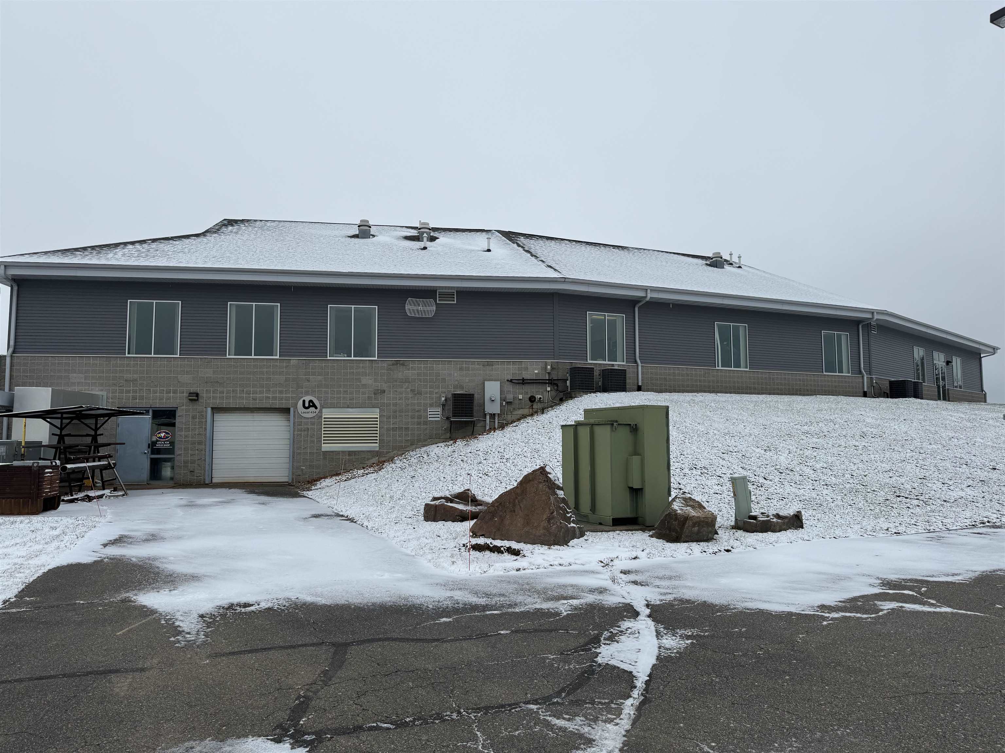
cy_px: 376
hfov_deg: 71.6
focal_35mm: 24
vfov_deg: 56.8
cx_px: 502
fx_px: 697
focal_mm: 6.86
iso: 80
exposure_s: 1/2959
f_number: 1.78
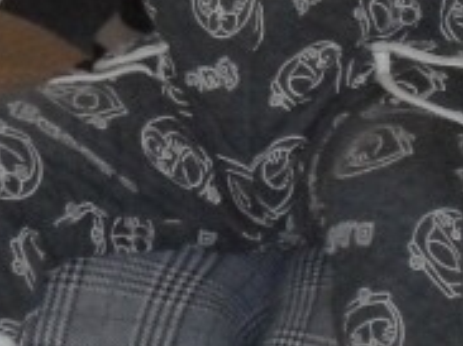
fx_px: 4865
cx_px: 5
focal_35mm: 364
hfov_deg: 5.4
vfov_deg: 4.1
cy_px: -186
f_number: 4
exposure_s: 1/60
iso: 320
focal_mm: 11.8
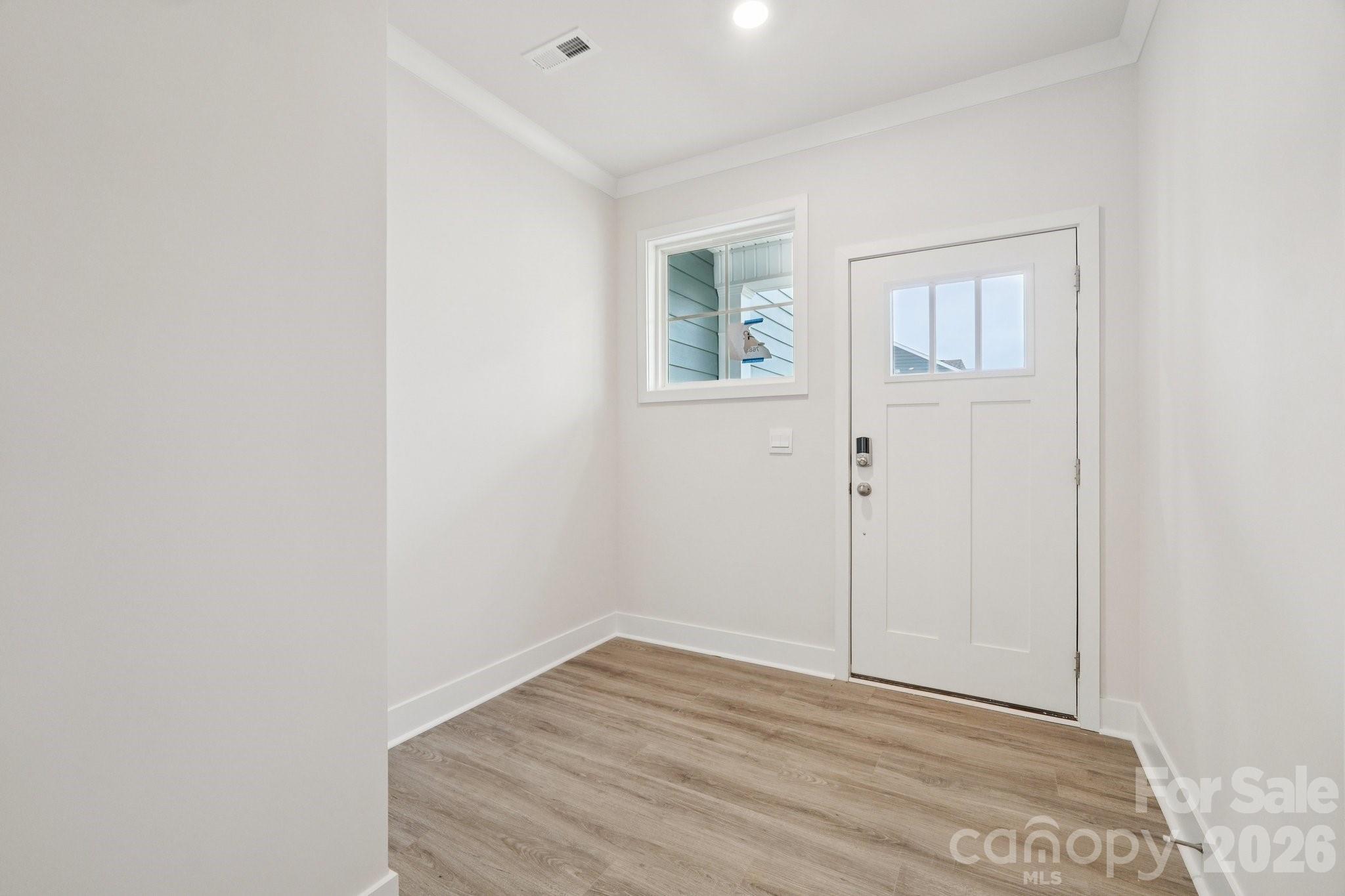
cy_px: 448
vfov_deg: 77.3
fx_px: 560
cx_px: 672
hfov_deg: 100.4
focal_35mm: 15
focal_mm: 10
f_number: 8
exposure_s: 1/15
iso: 400
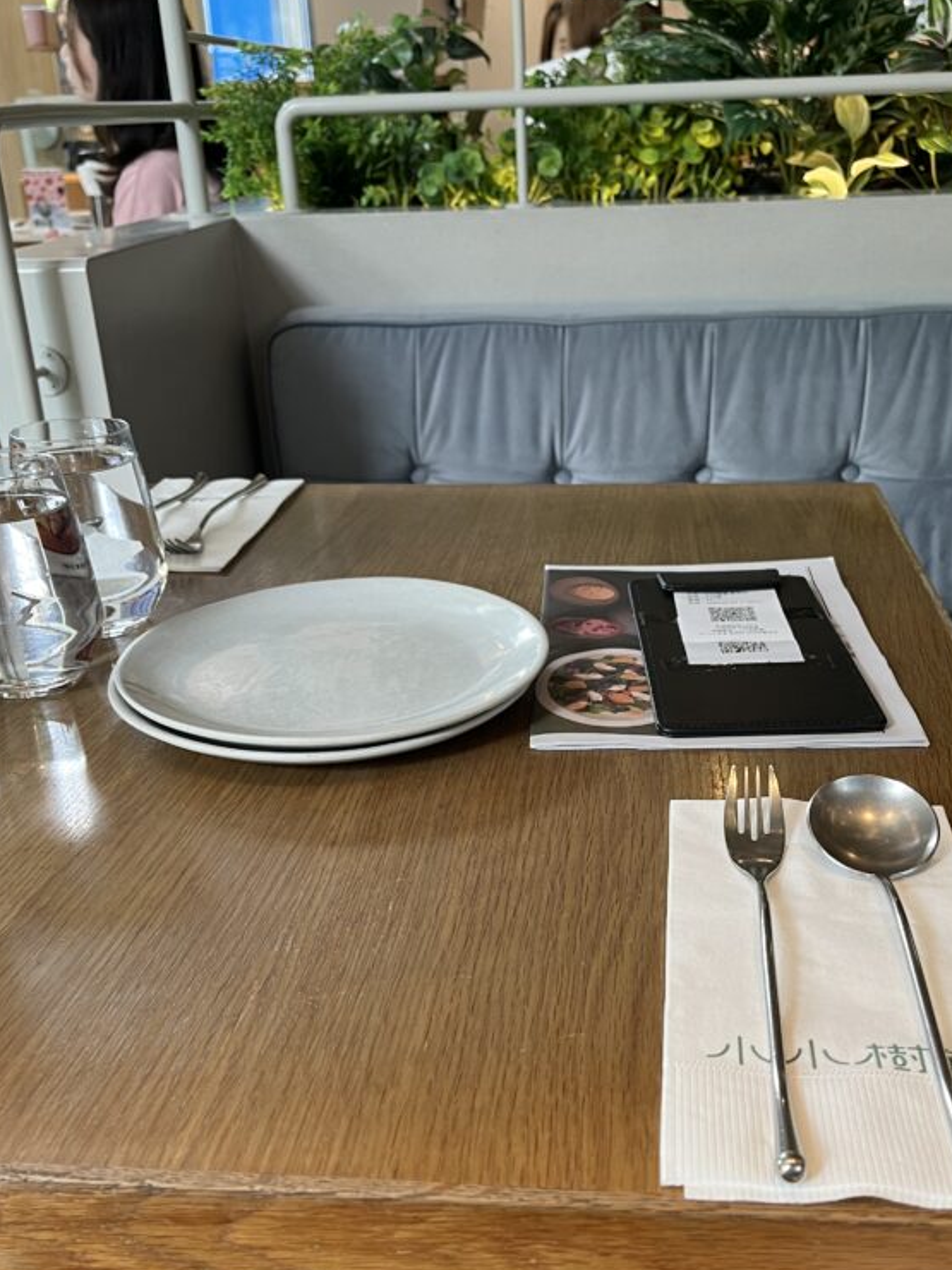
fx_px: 1320
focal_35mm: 36
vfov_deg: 51.0
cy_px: 772
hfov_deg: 39.6
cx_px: 532
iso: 100
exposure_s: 1/60
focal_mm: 5.1
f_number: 1.6
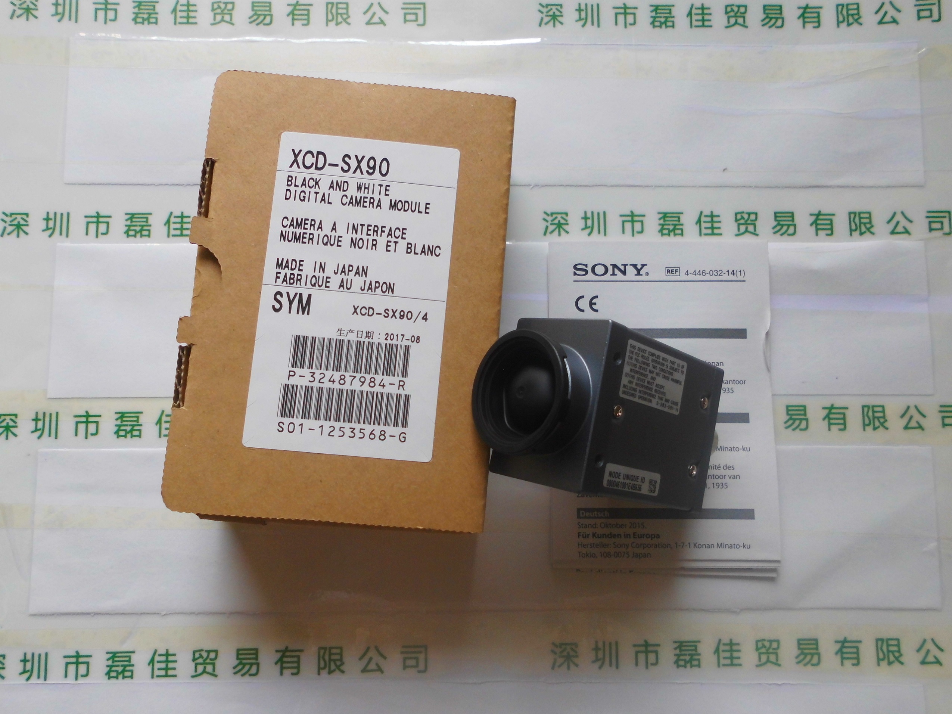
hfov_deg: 67.3
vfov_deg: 53.1
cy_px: 357
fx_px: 715
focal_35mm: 26
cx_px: 476
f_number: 3.2
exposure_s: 1/304
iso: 100
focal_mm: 4.6
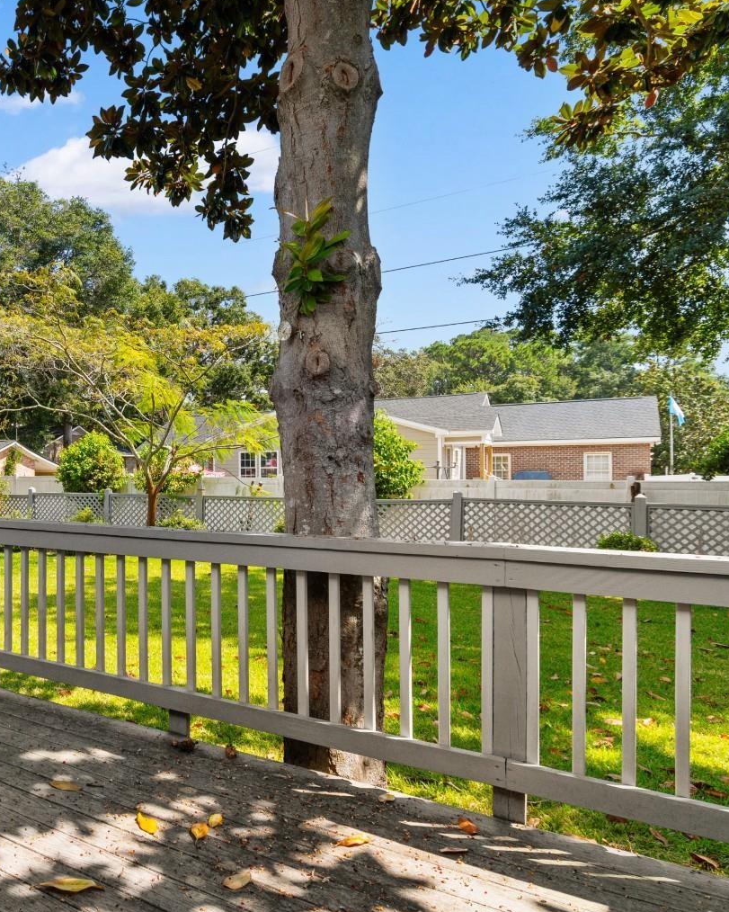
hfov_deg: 51.8
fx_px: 647
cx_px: 72
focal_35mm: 24
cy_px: 451
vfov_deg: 70.3
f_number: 7.1
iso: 100
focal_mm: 11
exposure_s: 1/200
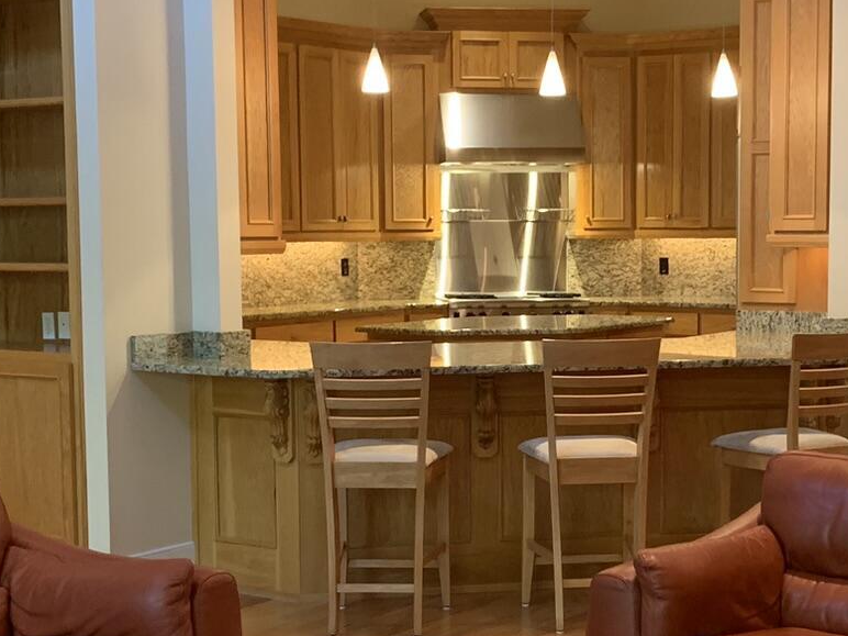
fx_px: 1690
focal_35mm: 69
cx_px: 546
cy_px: 365
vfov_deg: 21.3
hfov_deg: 28.0
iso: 250
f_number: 1.8
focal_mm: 4.25
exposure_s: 1/60
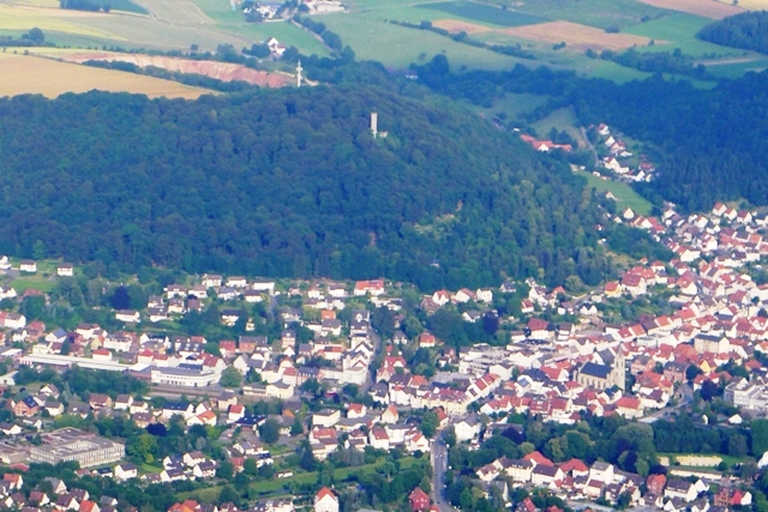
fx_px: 3841
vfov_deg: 7.6
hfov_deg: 11.4
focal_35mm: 180
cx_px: 384
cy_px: 256
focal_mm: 17.7
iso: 100
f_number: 2.8
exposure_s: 1/125
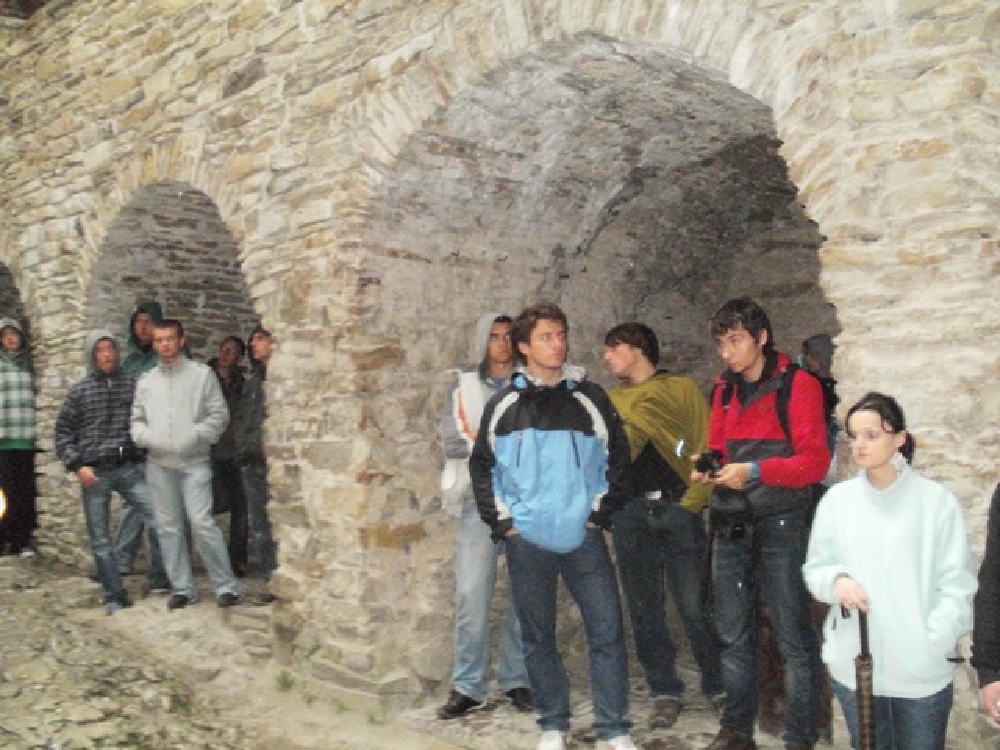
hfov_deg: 51.4
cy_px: 375
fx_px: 1040
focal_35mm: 36
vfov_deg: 39.7
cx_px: 500
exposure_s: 1/30
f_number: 3.5
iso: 800
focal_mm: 6.3
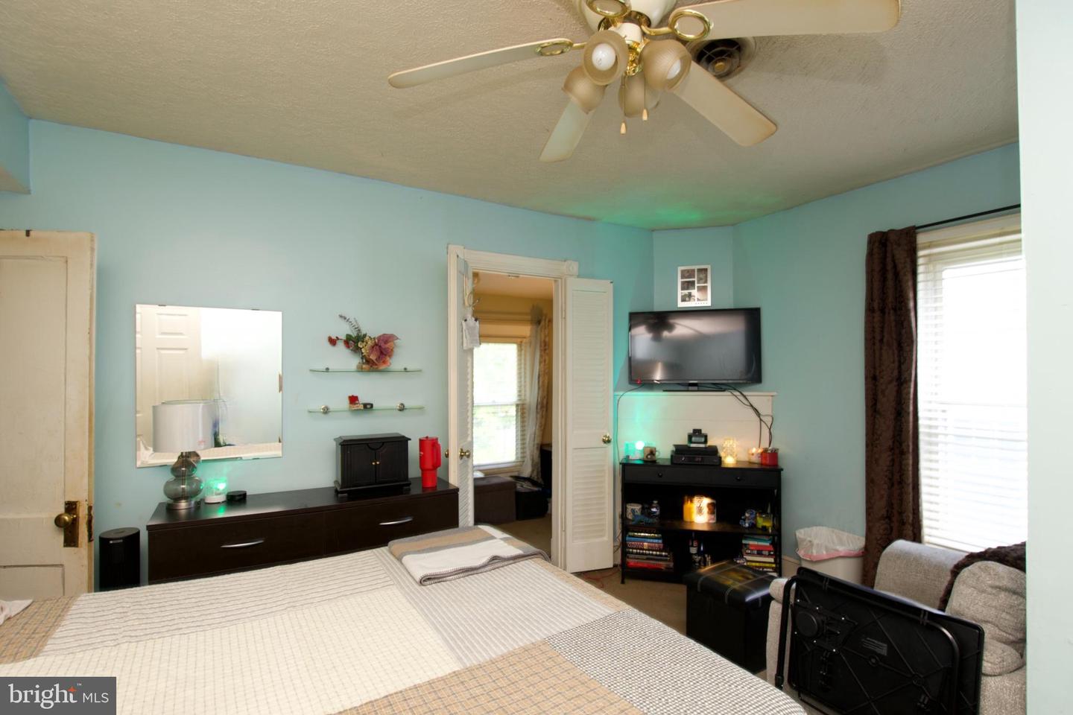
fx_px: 477
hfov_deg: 96.7
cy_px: 358
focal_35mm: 16
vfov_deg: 73.7
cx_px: 536
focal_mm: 11
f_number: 7.1
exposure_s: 1/10
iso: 320
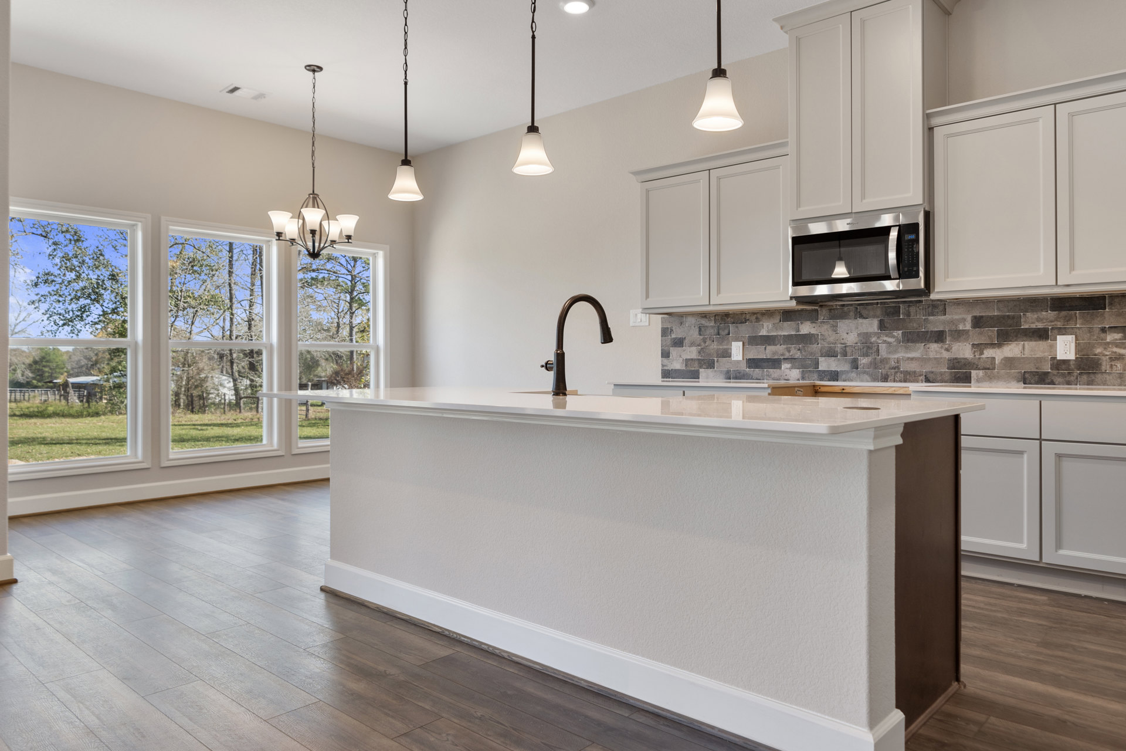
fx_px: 751
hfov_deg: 73.7
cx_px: 563
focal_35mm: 24
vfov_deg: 53.1
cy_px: 376
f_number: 2.8
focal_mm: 16
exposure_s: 1/30
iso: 100
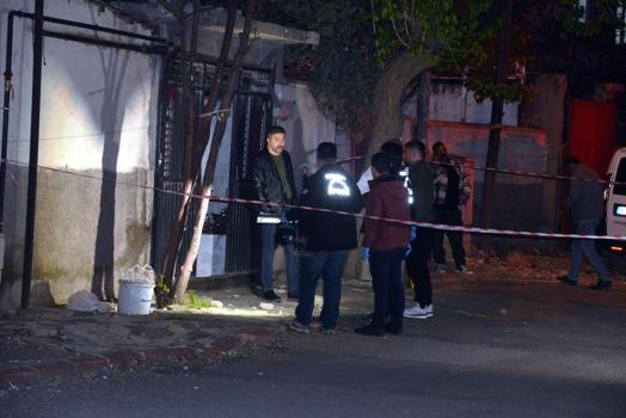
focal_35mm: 135
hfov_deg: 15.2
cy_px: 209
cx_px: 313
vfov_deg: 10.2
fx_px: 2349
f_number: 8
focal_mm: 135
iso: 5000
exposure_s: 1/60
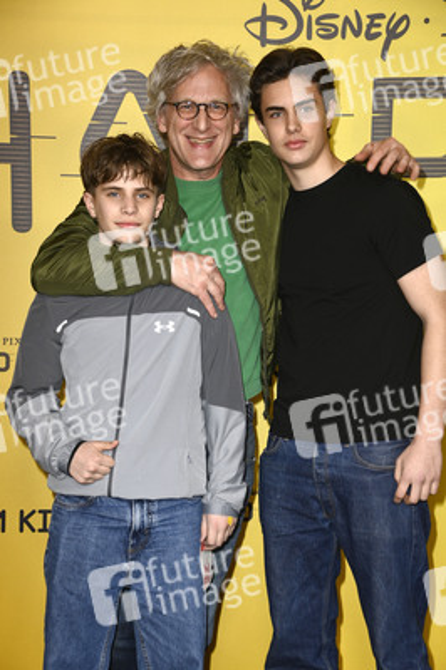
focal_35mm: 85
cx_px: 223
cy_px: 335
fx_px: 1582
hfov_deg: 16.0
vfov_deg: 23.9
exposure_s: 1/250
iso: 800
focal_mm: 85
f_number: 5.6
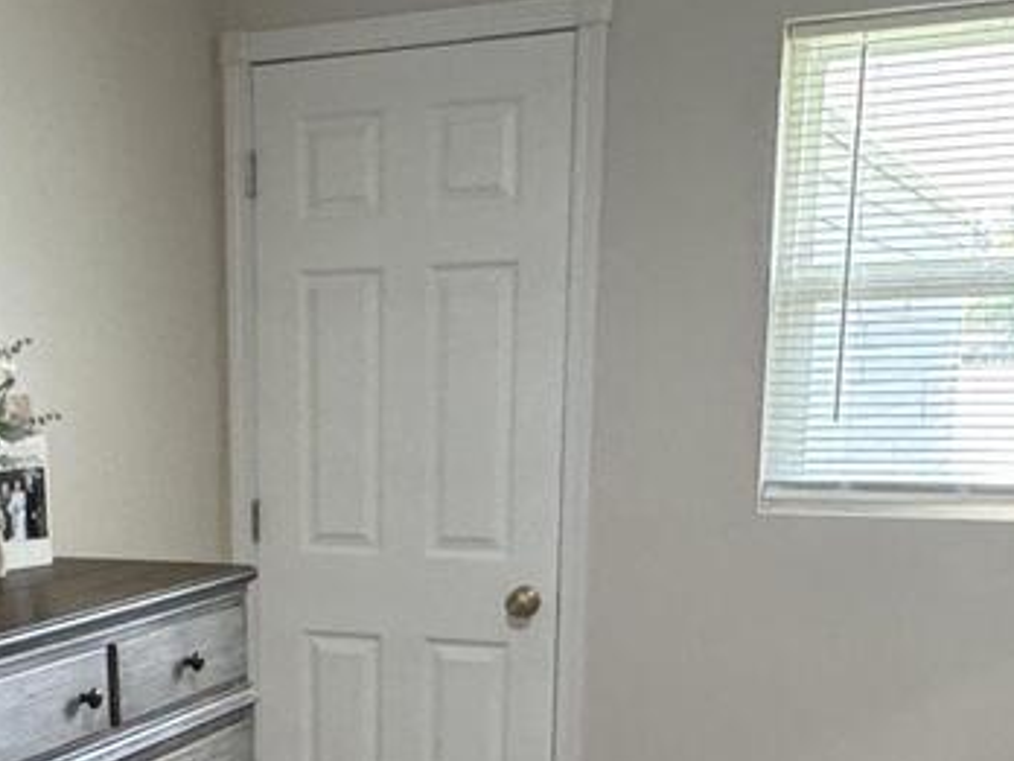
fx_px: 1699
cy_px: 813
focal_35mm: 58
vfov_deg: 23.8
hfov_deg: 32.4
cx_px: 216
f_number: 2.2
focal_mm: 2.22
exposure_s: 1/60
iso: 400
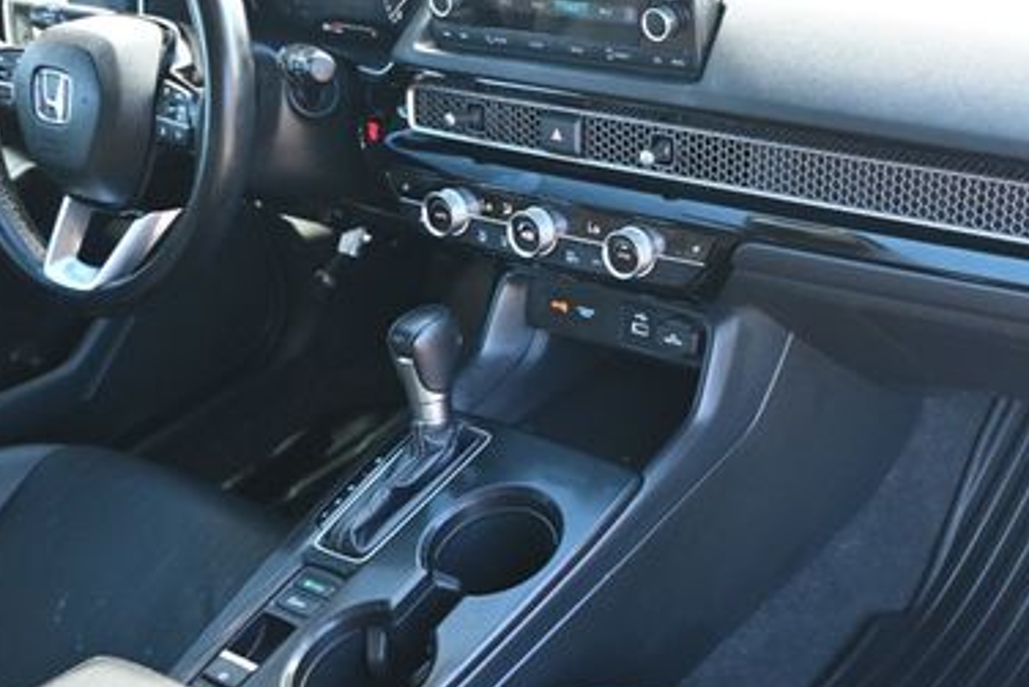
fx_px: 1458
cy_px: 383
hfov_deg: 37.9
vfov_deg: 26.5
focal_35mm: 51
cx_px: 769
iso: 1000
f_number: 3.8
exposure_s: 1/125
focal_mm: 20
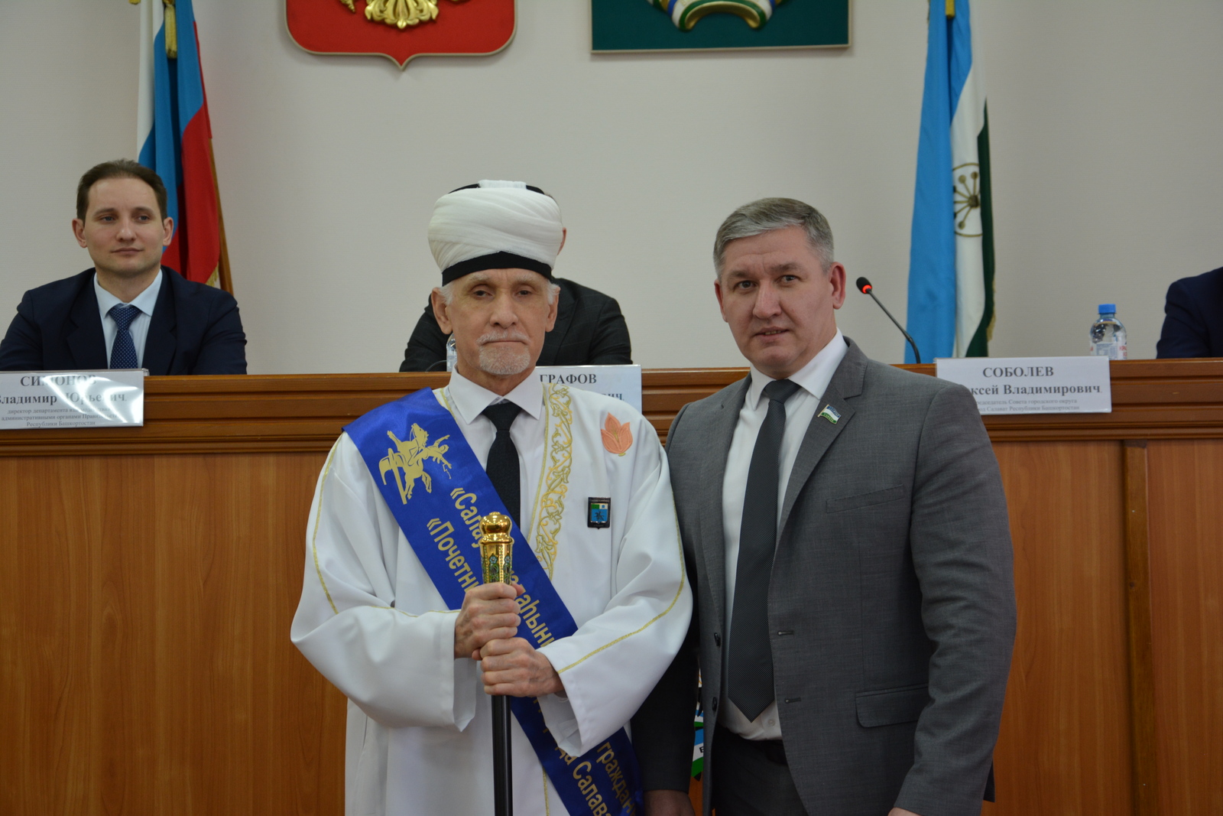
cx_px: 612
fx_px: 2293
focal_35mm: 68
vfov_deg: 20.2
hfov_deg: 29.9
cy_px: 408
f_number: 4.8
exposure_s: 1/60
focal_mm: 45
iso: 450
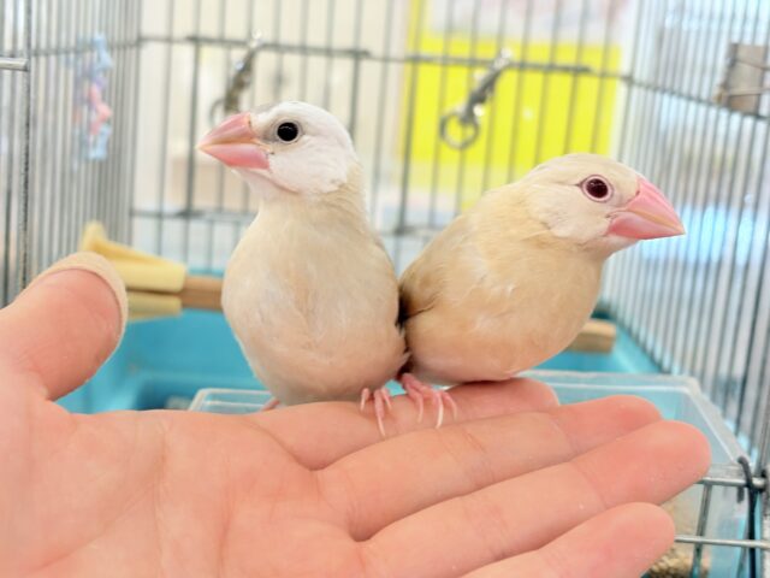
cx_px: 385
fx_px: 1157
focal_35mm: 52
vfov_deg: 28.0
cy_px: 289
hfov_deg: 36.8
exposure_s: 1/50
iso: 50
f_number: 1.6
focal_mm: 5.96
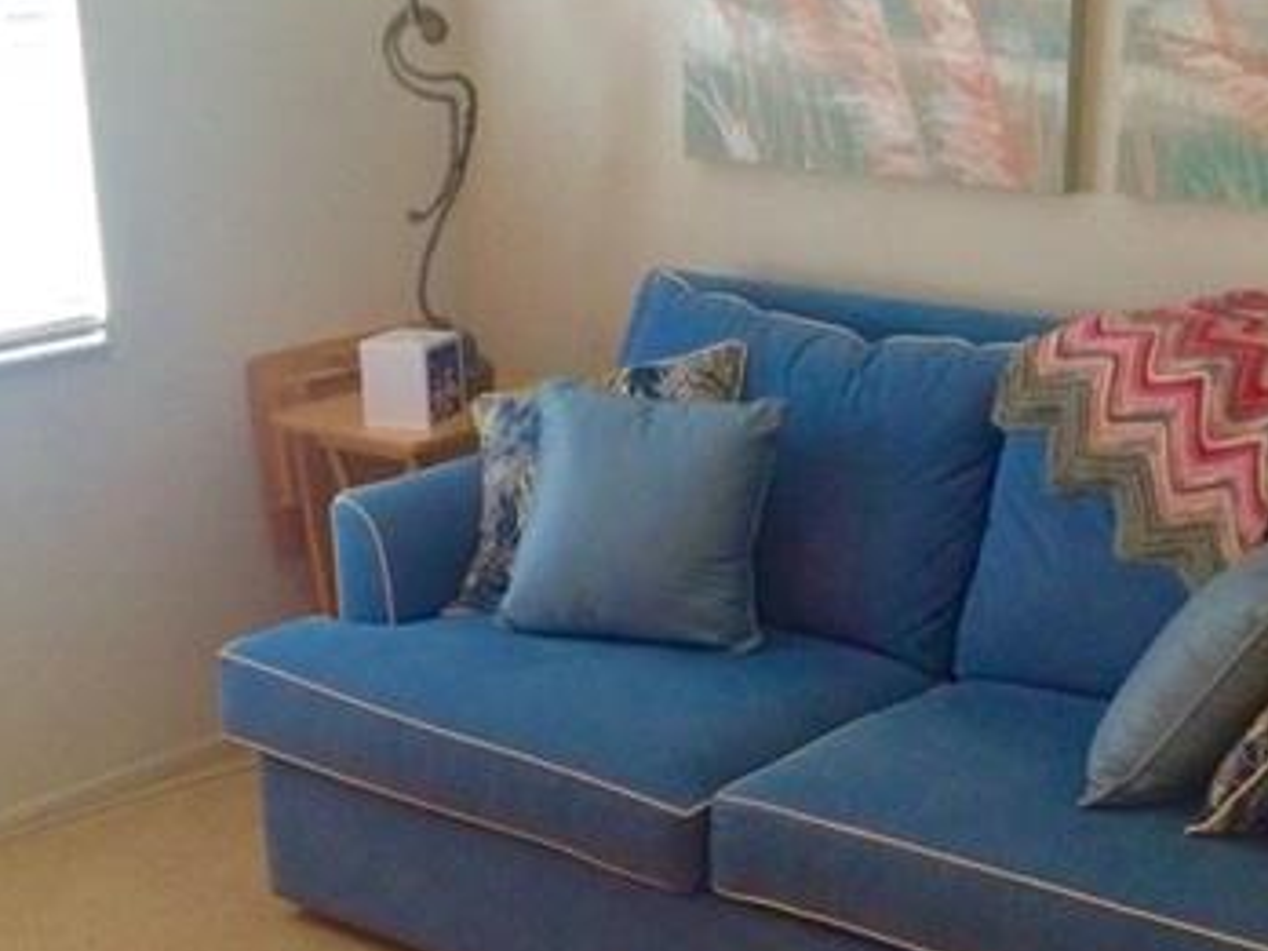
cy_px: 660
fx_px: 2344
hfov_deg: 30.3
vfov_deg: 22.8
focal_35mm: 64
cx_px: 689
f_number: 2.2
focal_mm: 4.15
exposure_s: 1/30
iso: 320
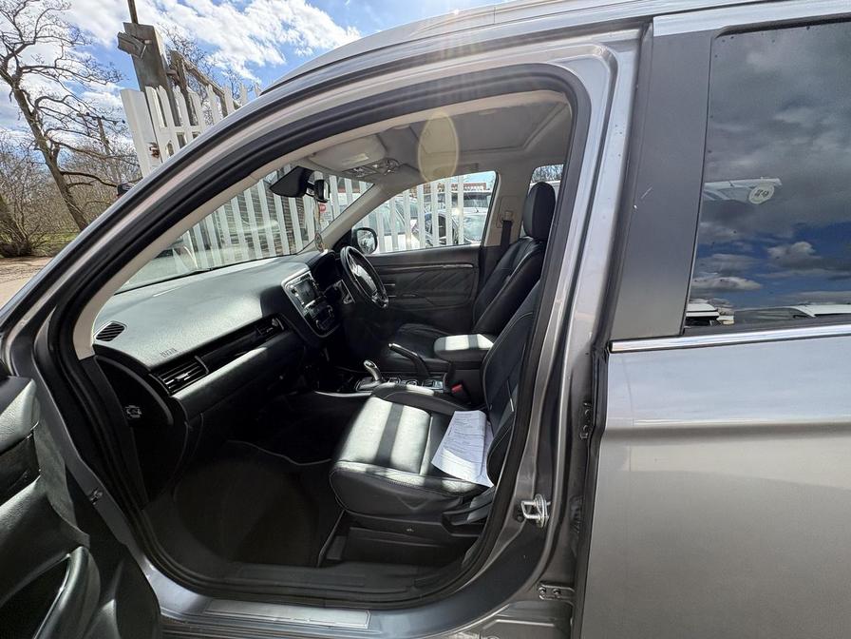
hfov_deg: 102.1
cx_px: 426
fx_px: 344
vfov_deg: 85.7
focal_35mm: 14
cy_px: 320
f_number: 2.2
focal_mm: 2.22
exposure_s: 1/605
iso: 64
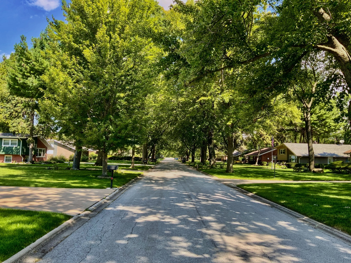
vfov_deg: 48.2
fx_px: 294
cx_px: 176
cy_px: 132
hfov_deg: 61.7
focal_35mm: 29
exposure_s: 1/280
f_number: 1.8
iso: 16
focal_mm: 3
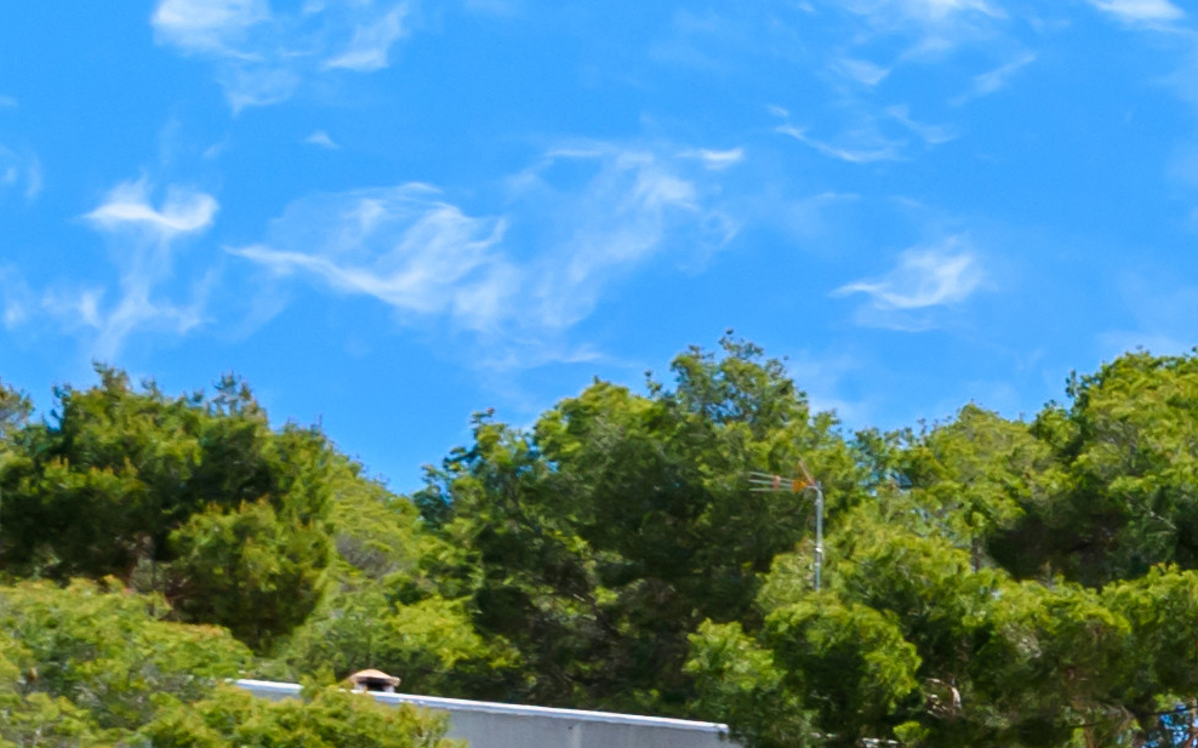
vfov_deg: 8.3
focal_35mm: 149
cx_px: 2631
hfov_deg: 12.0
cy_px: 1548
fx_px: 4864
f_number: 9
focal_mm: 24
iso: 500
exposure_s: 1/200
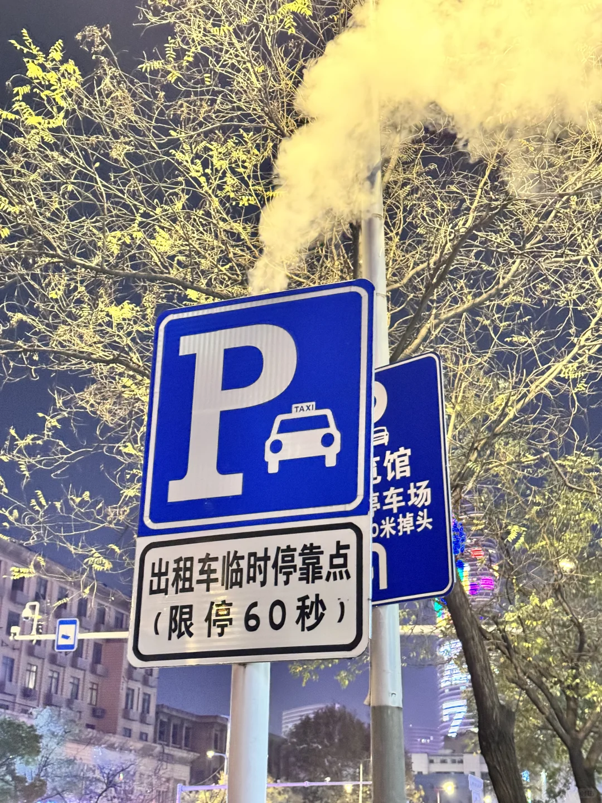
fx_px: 1113
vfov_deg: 39.7
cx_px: 301
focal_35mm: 48
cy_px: 402
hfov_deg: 30.3
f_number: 1.78
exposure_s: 1/20
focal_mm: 6.76
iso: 800
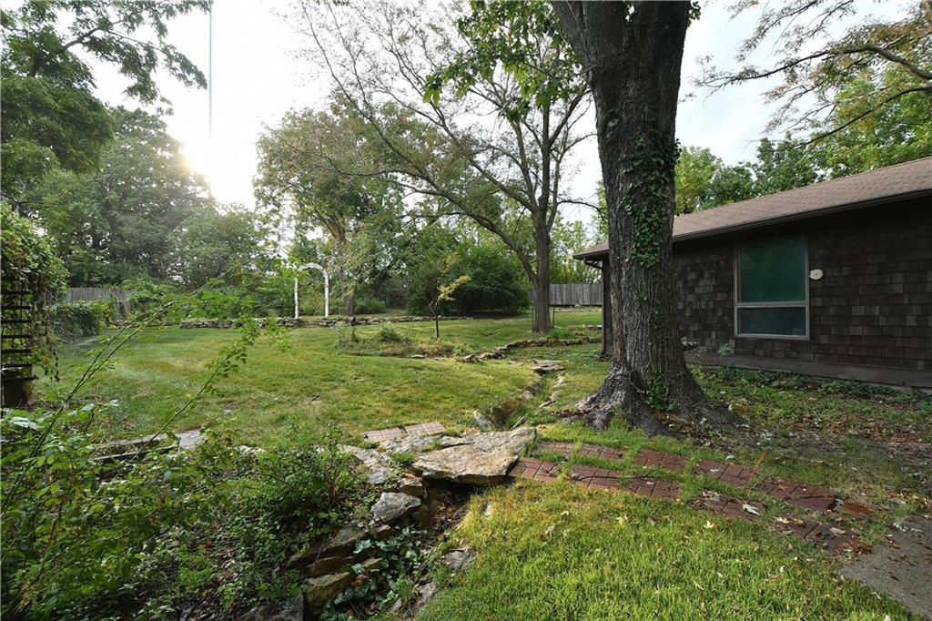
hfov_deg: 100.4
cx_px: 466
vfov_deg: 77.3
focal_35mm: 15
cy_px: 310
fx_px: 388
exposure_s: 1/160
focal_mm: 10
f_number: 7.1
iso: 400
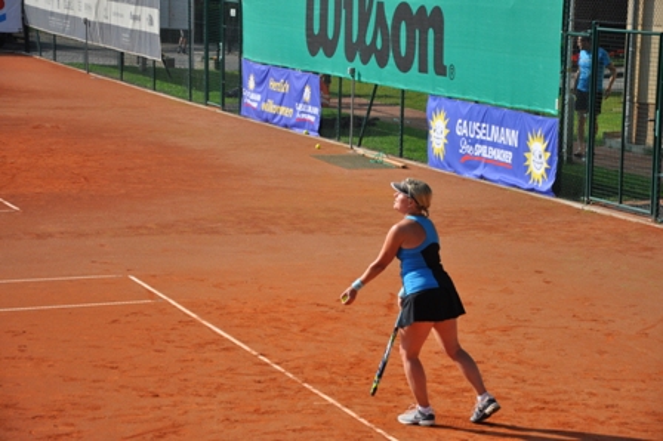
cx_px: 332
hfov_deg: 18.2
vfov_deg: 12.2
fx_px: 2070
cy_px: 220
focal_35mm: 112
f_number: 6.3
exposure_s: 1/1600
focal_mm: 75
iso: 400
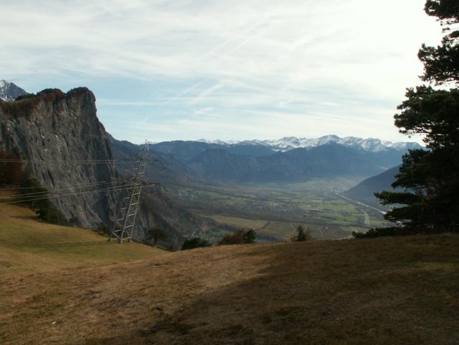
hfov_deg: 52.6
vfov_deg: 40.7
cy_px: 172
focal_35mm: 35
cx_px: 230
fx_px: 464
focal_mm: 5.86
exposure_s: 1/160
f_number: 8
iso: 50
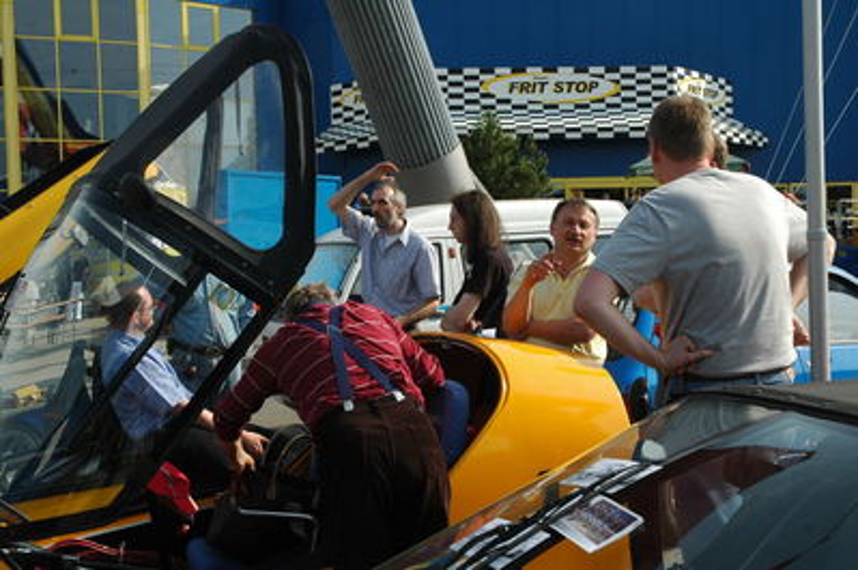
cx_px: 429
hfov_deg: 42.4
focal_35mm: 46
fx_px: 1107
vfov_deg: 28.9
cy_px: 285
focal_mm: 31
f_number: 11
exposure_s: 1/500
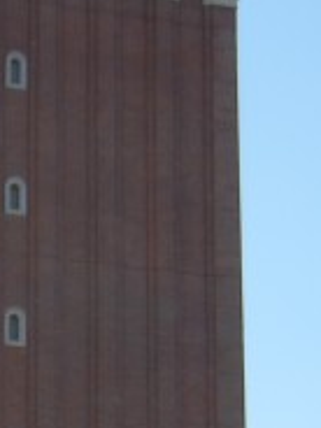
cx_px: -337
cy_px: 779
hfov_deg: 7.6
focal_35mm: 188
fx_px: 2324
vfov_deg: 9.9
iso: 160
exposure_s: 1/275
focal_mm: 8.1
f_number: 7.6
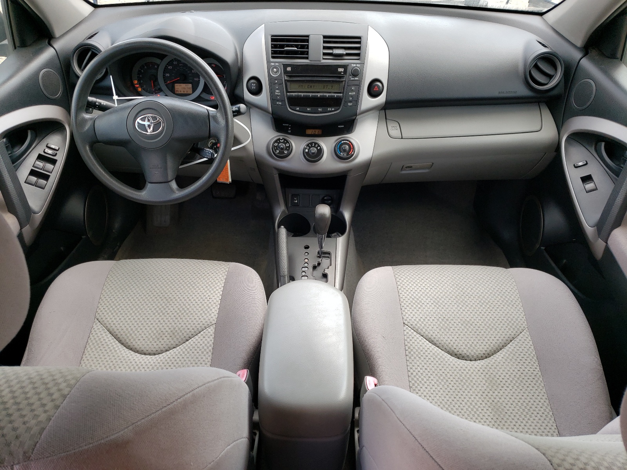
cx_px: 314
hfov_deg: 67.3
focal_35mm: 26
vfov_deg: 53.1
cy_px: 235
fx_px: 471
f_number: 1.5
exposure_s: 1/250
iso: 50
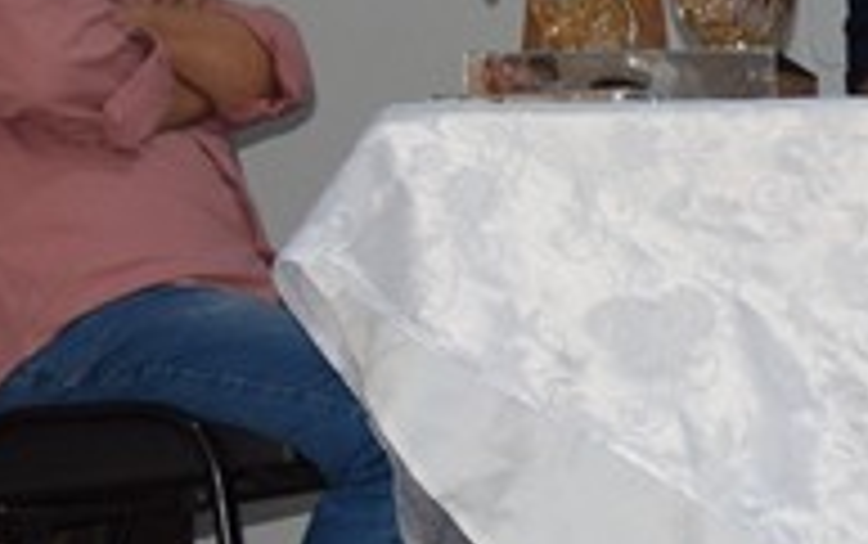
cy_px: -135
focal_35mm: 171
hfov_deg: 11.5
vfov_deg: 7.6
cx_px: 1475
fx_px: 4049
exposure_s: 1/100
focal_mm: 24
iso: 800
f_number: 5
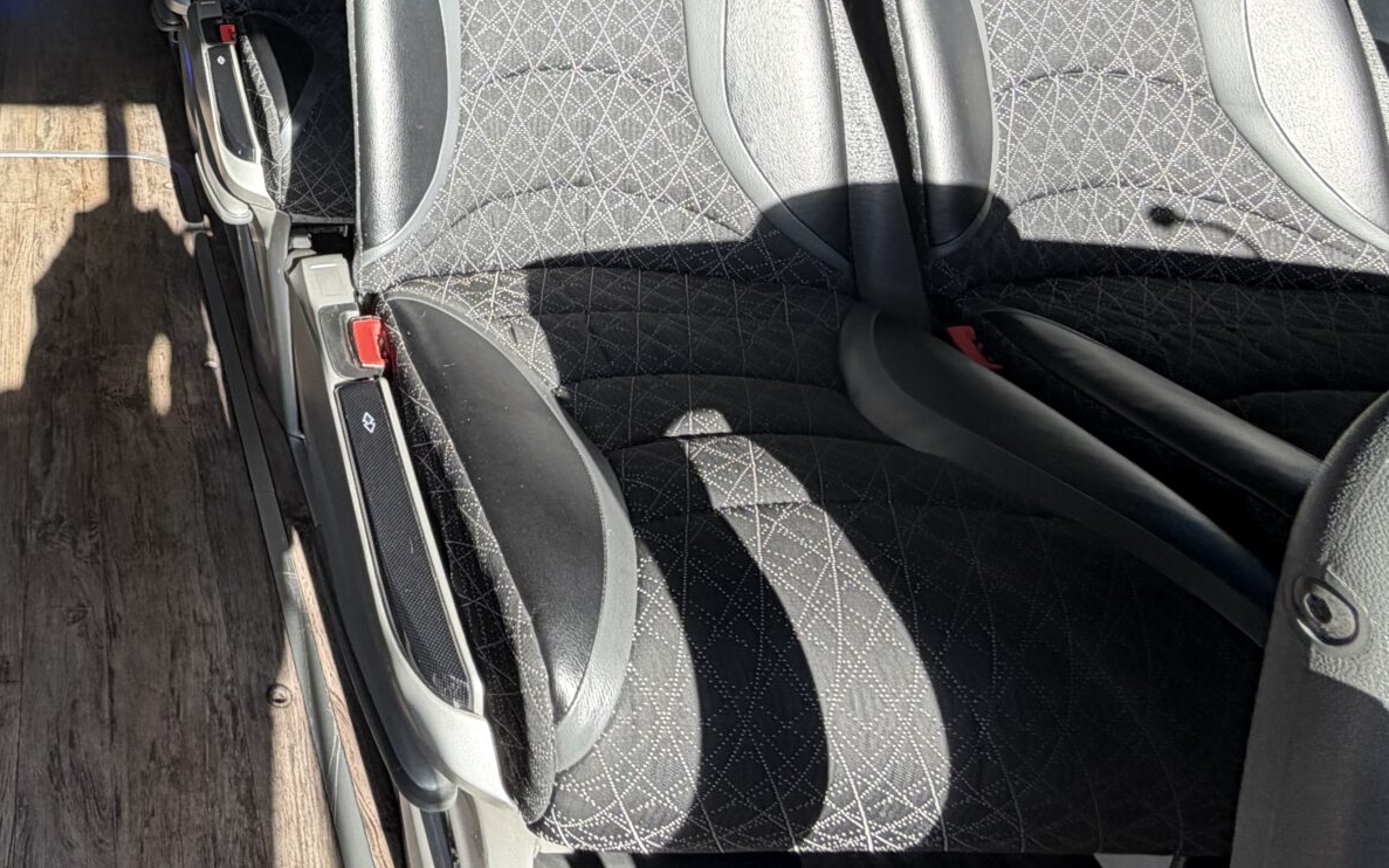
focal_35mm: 32
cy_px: -173
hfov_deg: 51.5
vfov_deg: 32.5
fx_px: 1211
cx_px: 98
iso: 40
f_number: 2.2
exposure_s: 1/121
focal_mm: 2.22
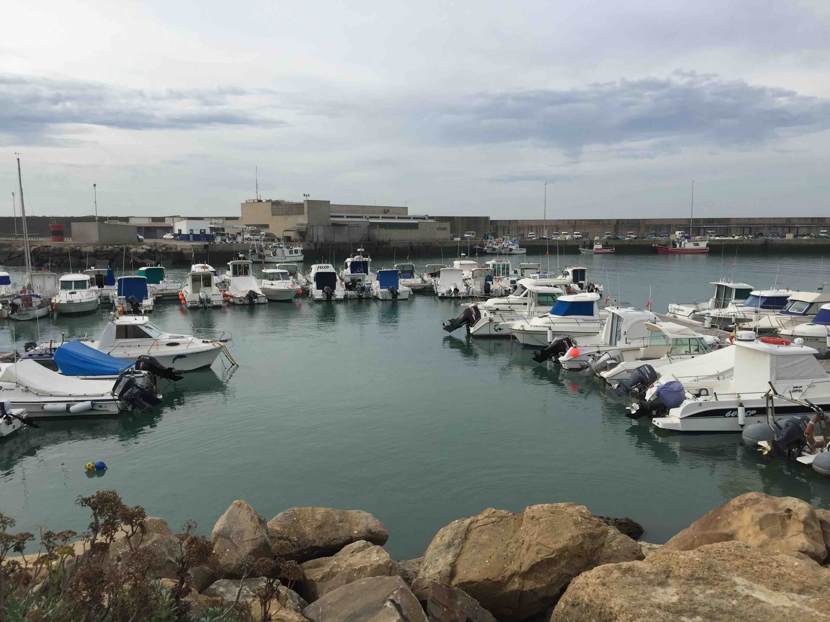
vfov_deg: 48.2
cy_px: 311
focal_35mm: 29
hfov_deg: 61.7
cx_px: 415
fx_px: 695
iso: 32
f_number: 2.2
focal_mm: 4.15
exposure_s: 1/1721
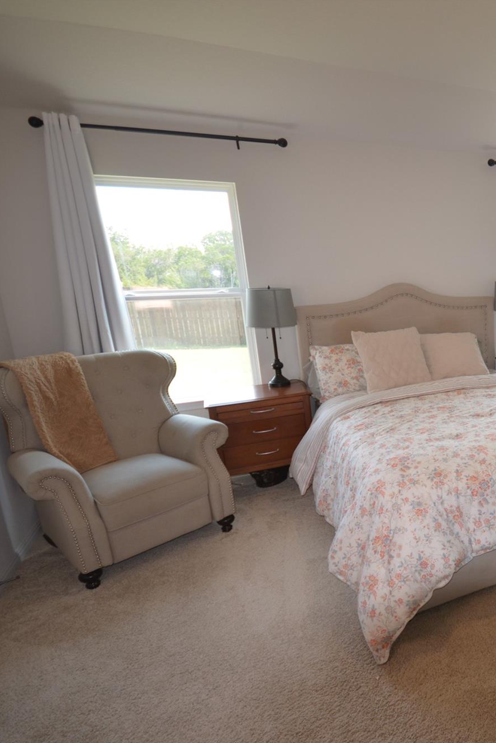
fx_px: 475
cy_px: 376
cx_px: 497
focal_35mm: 23
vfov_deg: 76.1
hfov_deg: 46.2
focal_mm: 10
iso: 400
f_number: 4
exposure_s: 1/125
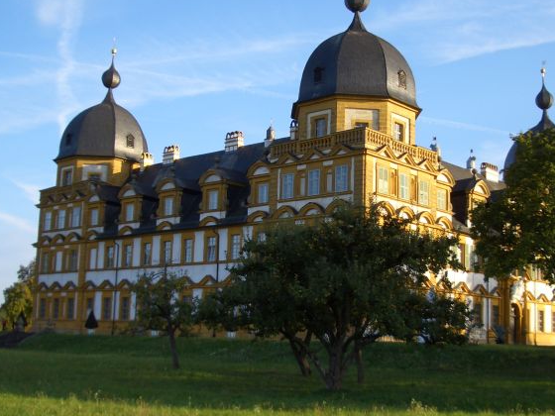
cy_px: 206
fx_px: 802
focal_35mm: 50
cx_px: 326
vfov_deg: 29.1
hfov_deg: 38.1
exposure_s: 1/400
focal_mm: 5.8
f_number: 2.6
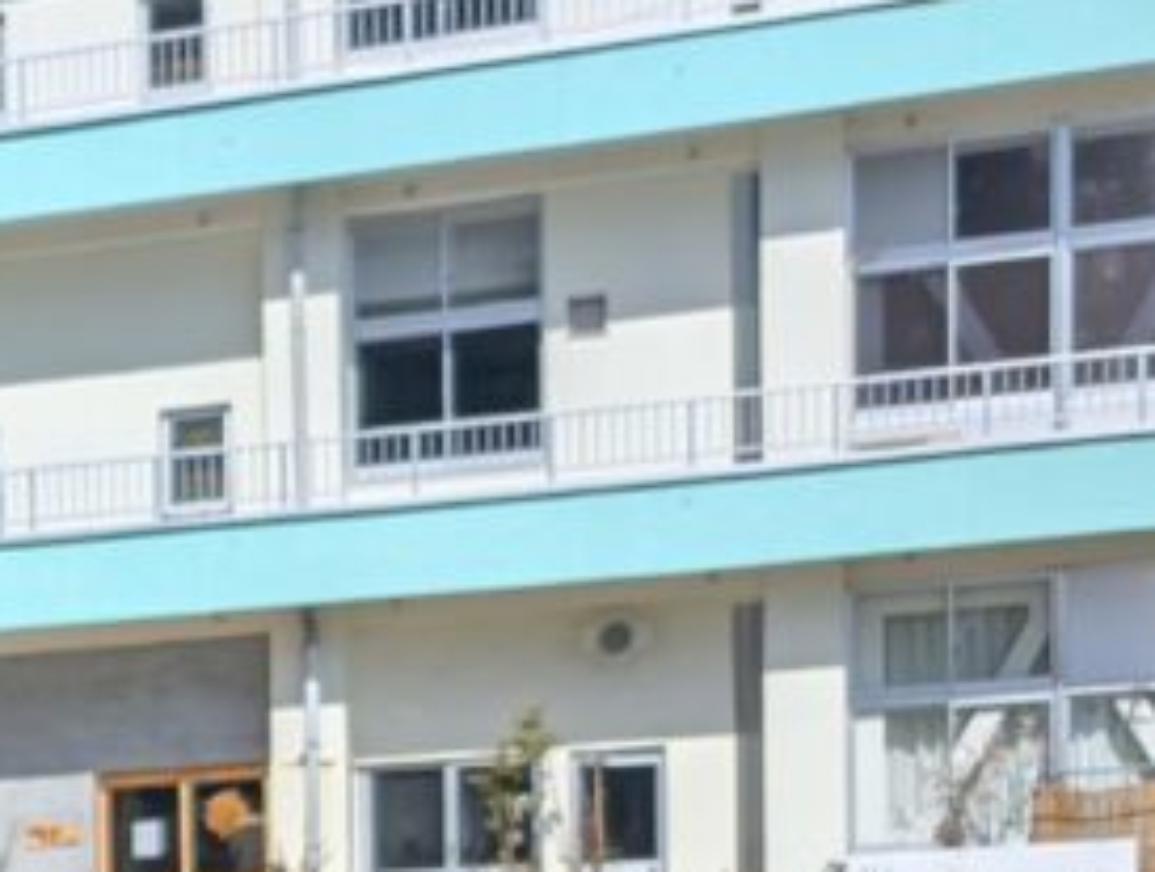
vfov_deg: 12.6
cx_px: -1096
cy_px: 1348
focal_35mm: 112
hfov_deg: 14.7
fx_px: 3747
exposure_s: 1/1706
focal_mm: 6.9
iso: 20
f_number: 1.68
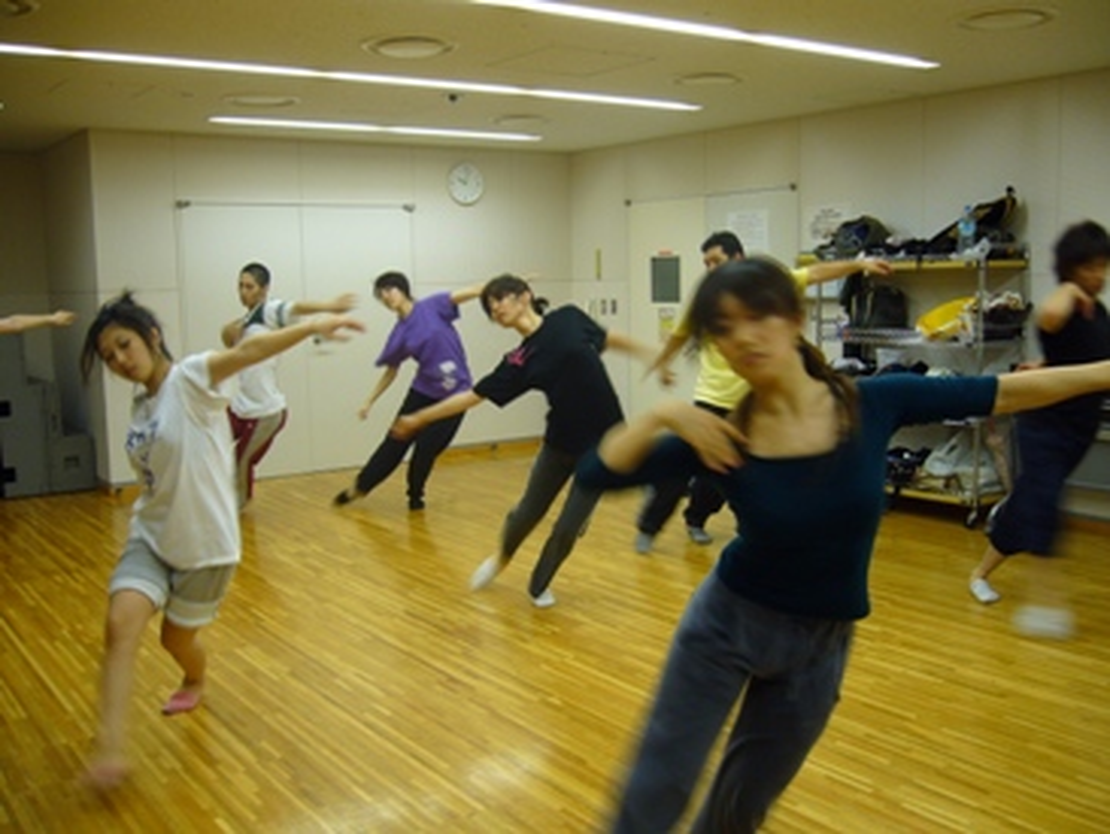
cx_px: 555
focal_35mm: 35
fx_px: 1123
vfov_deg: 40.7
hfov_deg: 52.6
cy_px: 417
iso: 100
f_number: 2.8
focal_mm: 5.8
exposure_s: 1/20
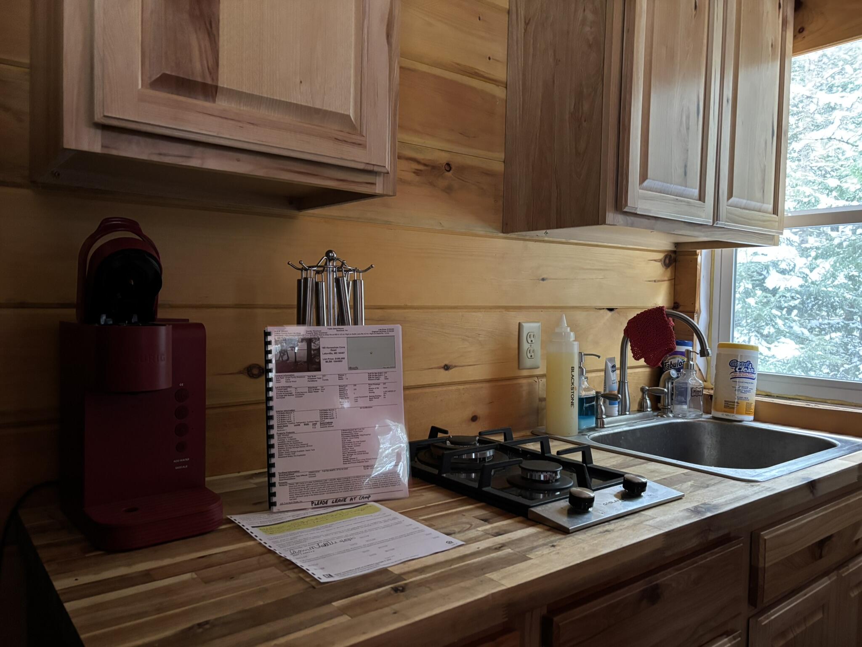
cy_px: 324
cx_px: 431
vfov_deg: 53.1
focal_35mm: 26
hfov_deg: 67.3
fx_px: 647
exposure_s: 1/32
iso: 640
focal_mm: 5.96
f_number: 1.6
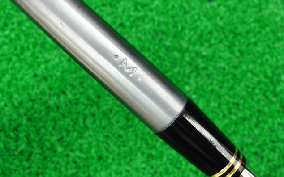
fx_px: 356
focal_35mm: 46
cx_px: 141
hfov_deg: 43.5
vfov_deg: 28.0
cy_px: 89
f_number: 3.7
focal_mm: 7.54
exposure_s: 1/25
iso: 400
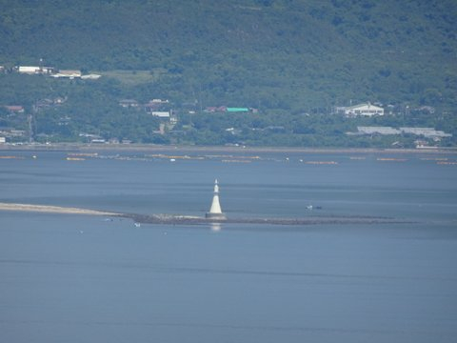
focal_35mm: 514
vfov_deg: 2.9
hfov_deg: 3.9
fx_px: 6786
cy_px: 172
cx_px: 228
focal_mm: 87.78
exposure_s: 1/320
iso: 80
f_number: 6.3
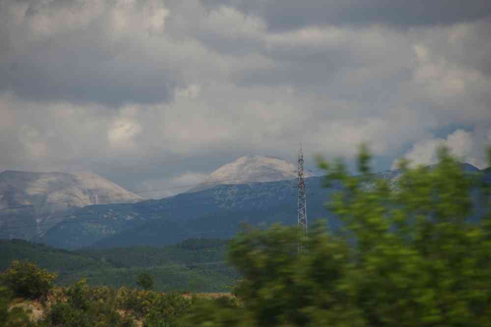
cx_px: 246
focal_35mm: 40
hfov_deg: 48.1
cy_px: 164
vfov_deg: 33.1
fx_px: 550
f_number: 4
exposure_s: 1/250
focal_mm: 26.9
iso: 200
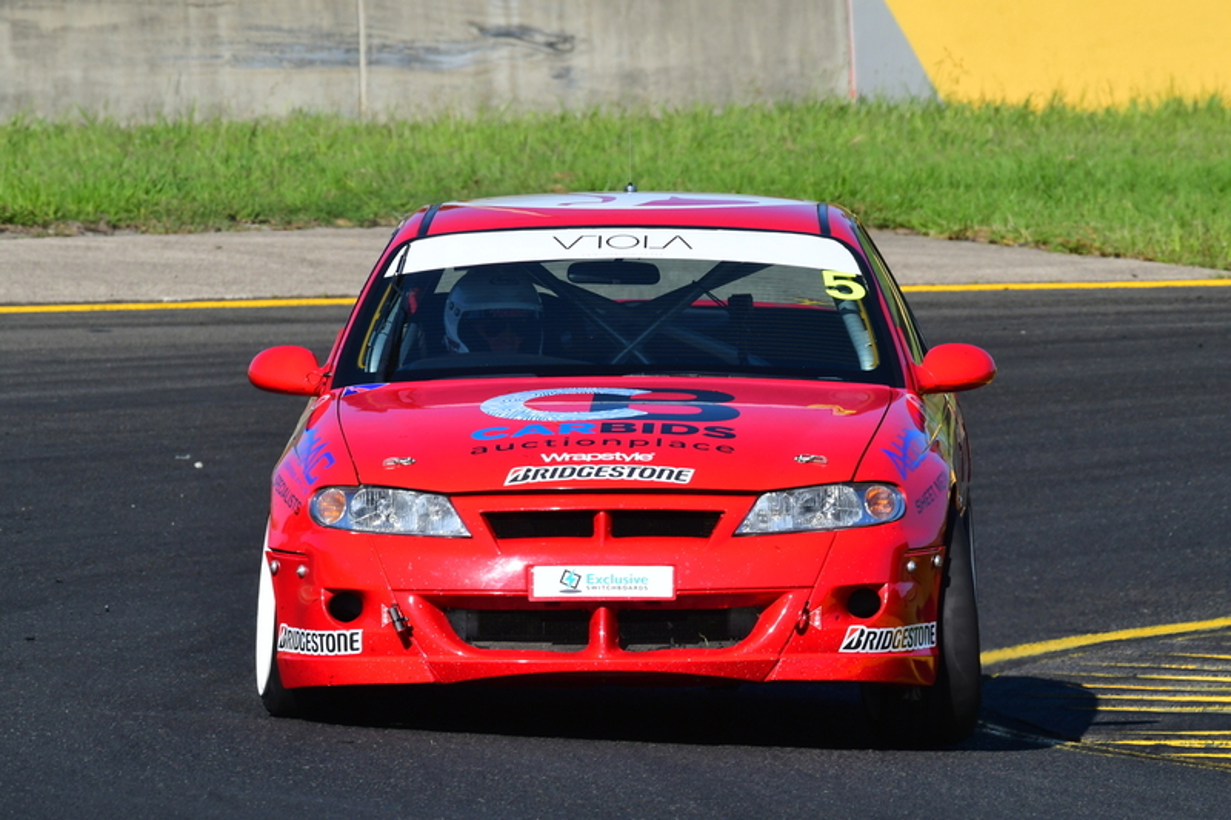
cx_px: 616
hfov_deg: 3.3
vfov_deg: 2.2
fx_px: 21537
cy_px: 410
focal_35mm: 630
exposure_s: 1/640
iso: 500
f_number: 13
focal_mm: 420
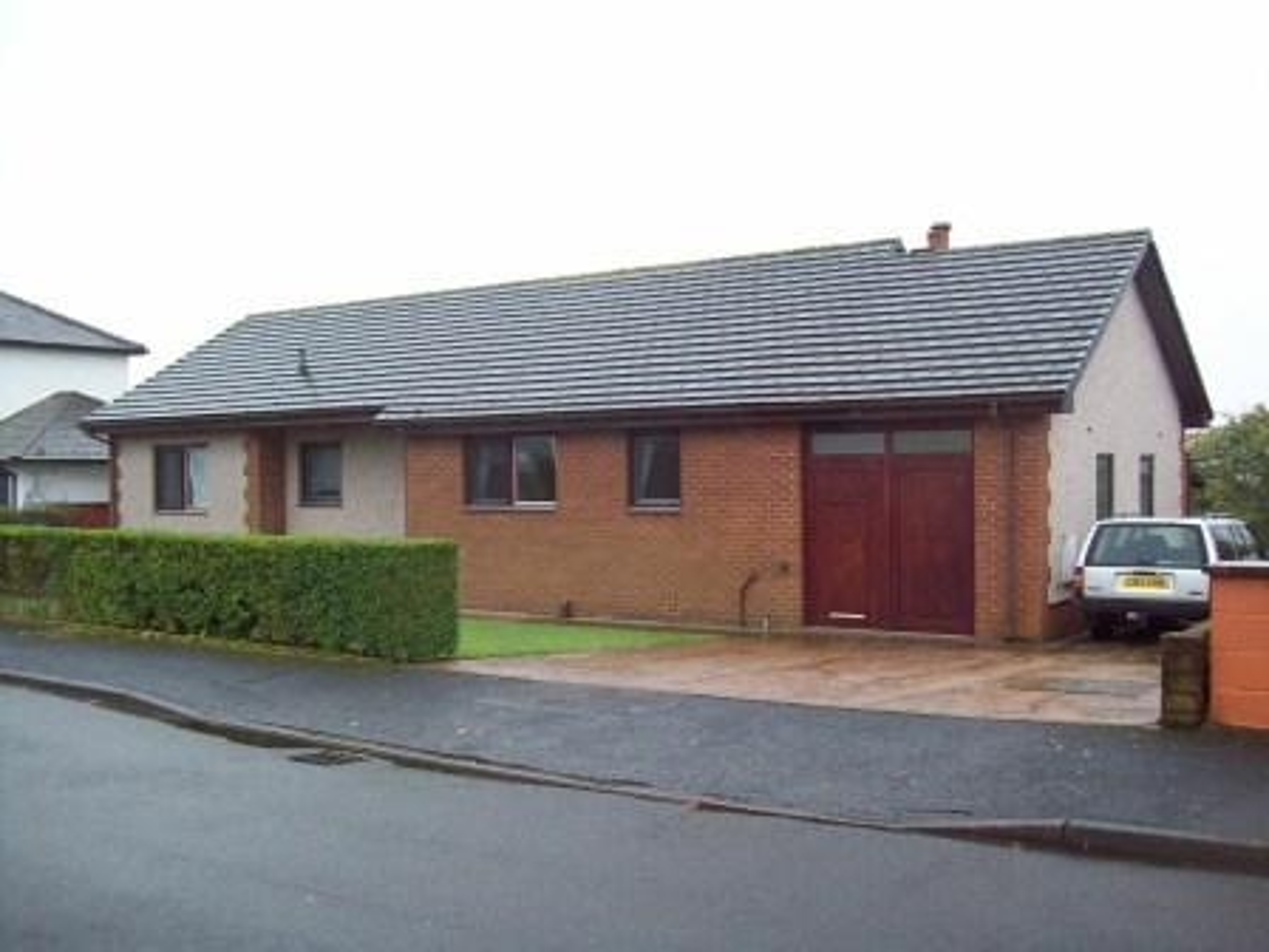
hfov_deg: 51.4
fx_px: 1320
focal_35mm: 36
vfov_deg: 39.7
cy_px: 476
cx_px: 634
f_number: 2.7
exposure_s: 1/68.6
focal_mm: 6
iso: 80
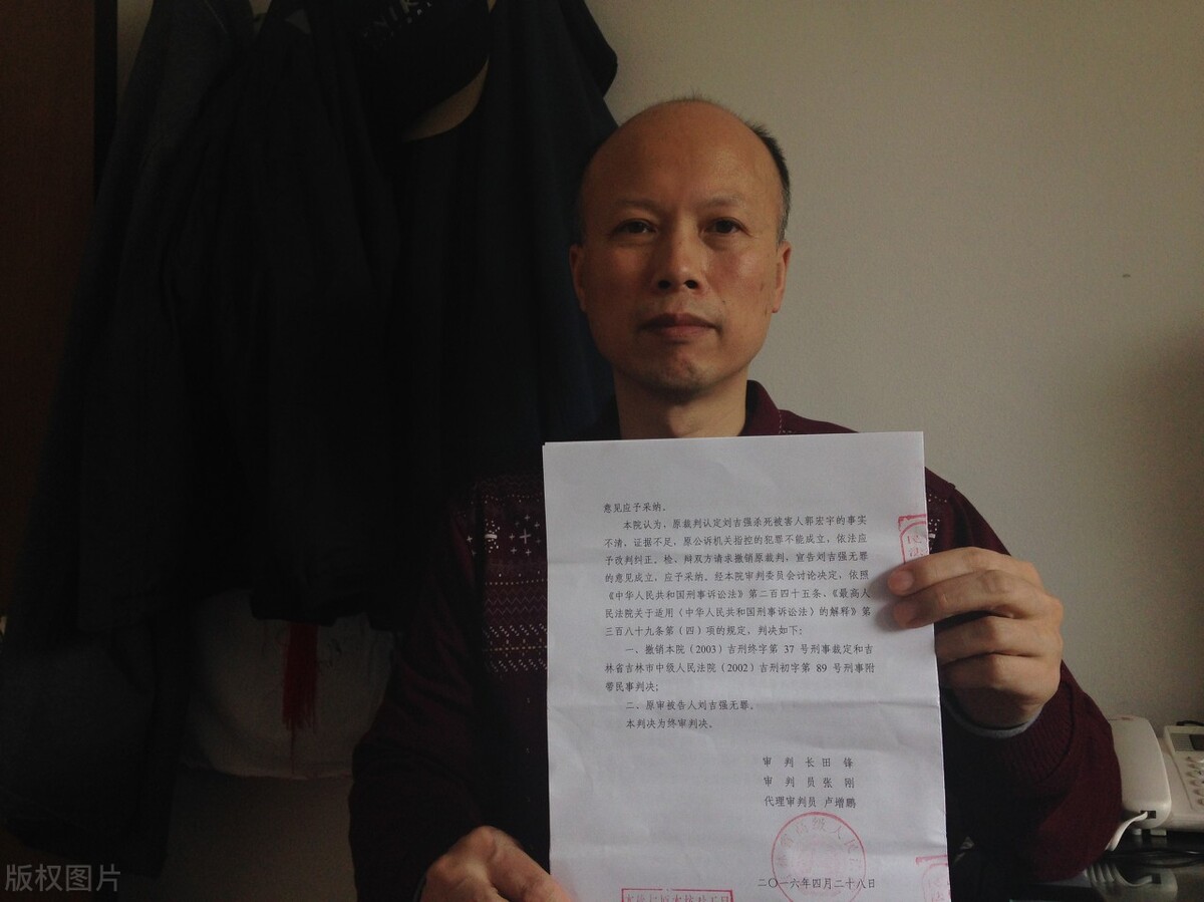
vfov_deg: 42.9
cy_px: 451
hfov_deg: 55.4
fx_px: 1147
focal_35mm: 33
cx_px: 602
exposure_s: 1/120
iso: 80
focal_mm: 4.12
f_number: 2.4
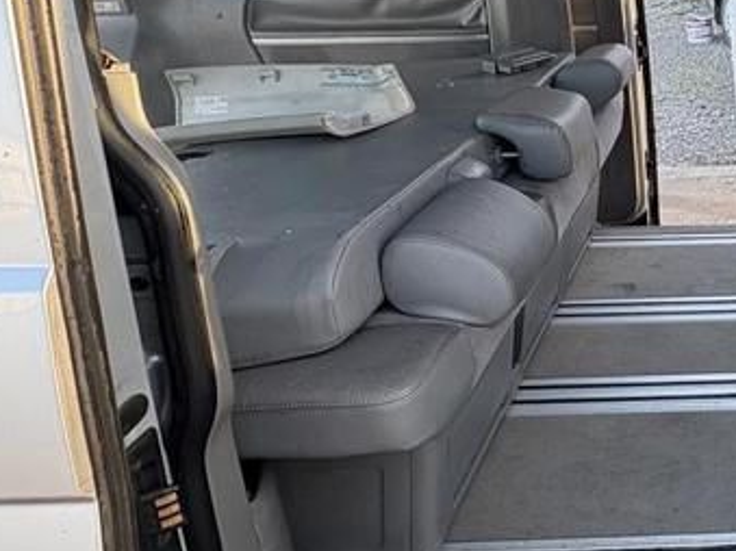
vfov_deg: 37.8
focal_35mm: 37
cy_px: 143
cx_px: 784
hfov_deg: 41.4
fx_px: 786
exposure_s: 1/99
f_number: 2.2
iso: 64
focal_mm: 2.22
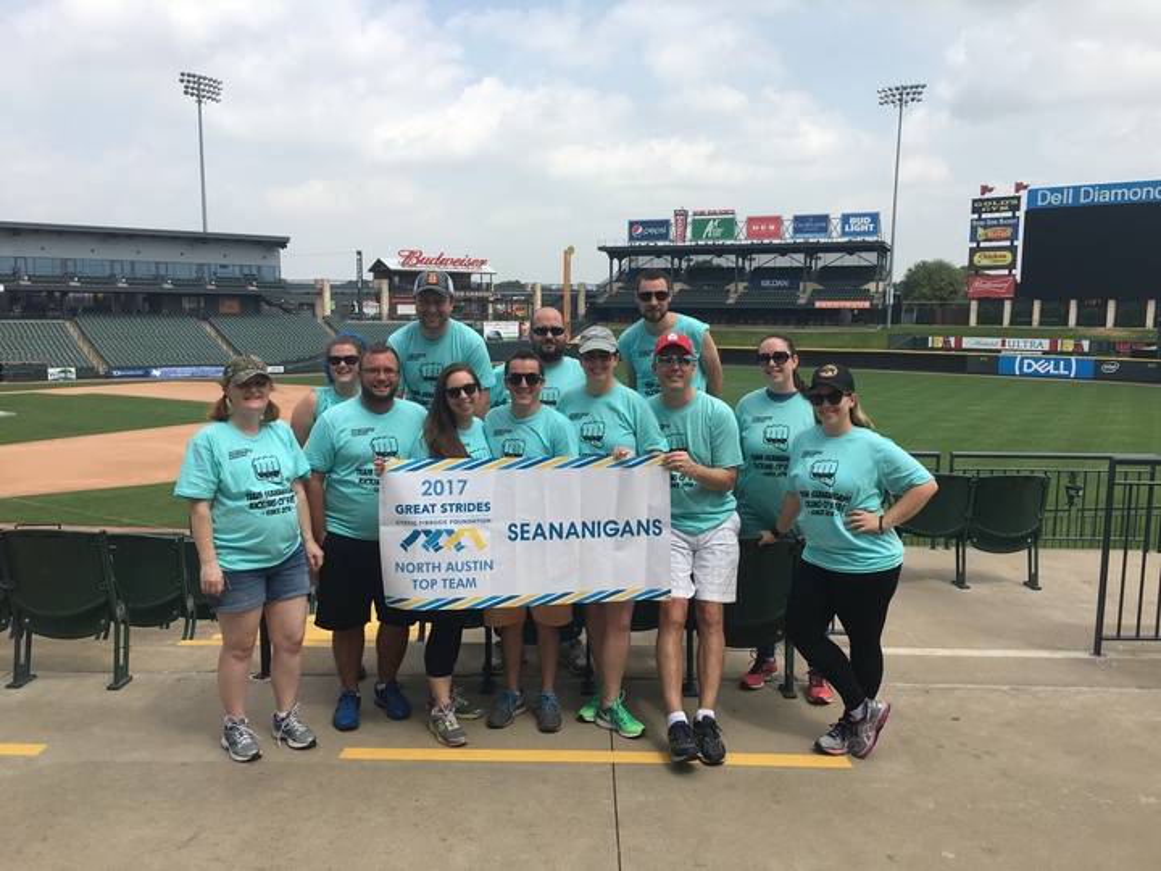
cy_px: 436
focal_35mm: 29
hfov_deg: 61.7
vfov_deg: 48.2
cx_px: 580
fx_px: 973
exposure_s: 1/1425
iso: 25
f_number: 2.2
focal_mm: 4.15
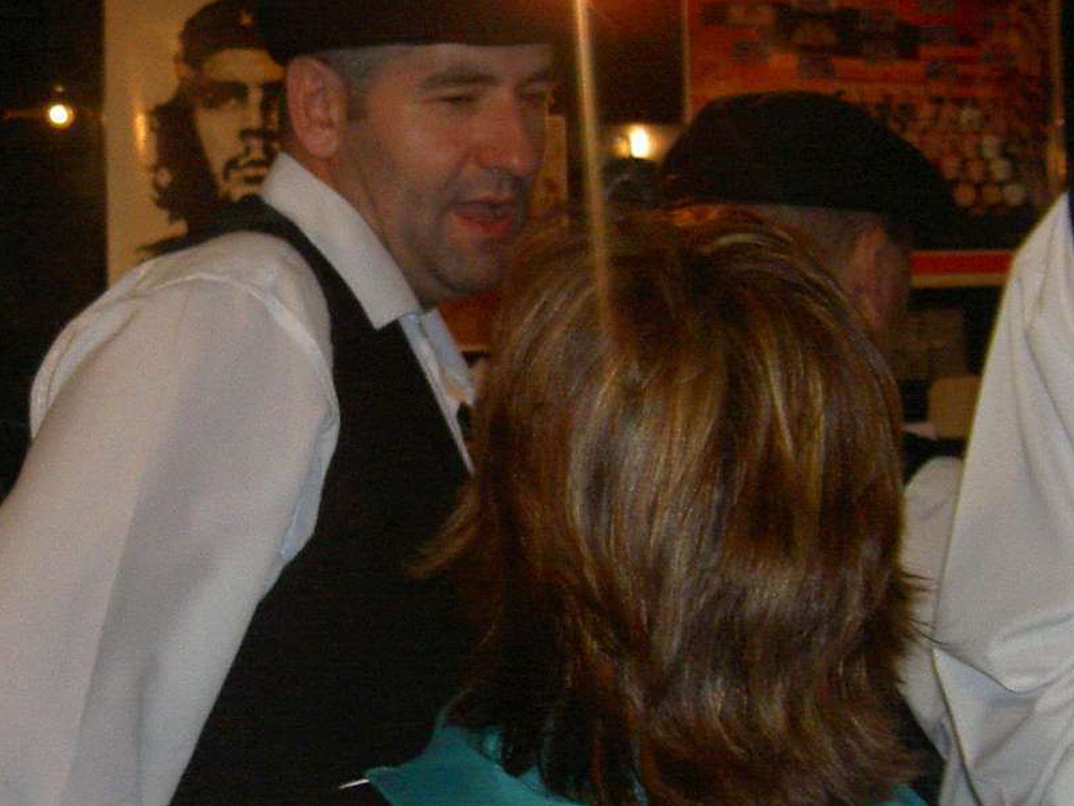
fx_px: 2420
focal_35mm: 78
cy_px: 321
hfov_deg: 24.7
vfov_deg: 18.9
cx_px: 254
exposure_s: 1/59.5
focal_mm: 8
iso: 100
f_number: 2.8
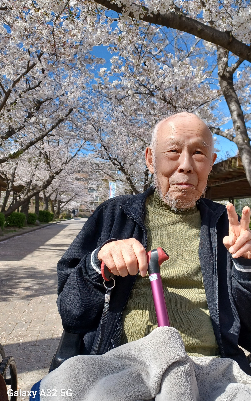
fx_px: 328
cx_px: 156
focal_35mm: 30
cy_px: 195
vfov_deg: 62.9
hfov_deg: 41.5
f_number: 1.8
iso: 32
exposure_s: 1/342
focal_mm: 4.6
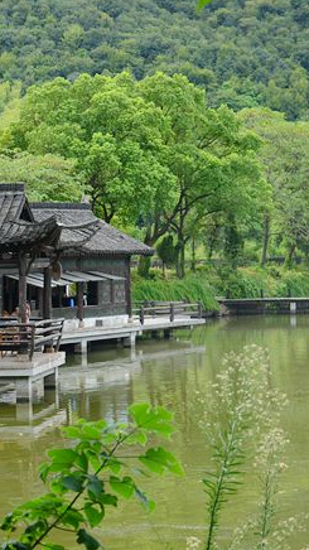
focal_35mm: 93
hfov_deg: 13.0
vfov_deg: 22.9
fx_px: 1356
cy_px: 271
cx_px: 79
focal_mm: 38
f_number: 5.6
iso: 220
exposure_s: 1/125
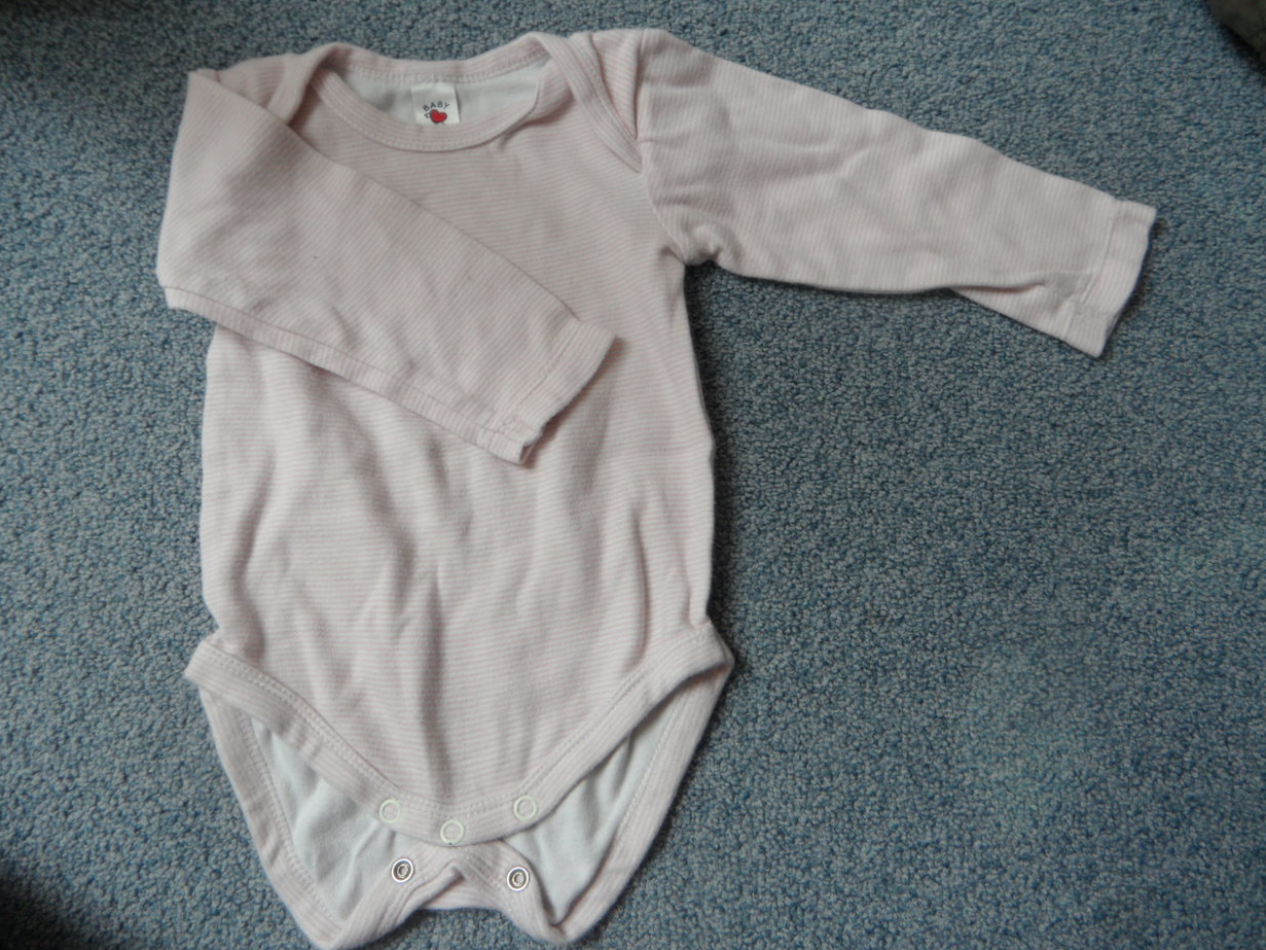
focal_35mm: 26
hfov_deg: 67.3
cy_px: 488
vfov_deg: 53.0
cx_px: 652
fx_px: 951
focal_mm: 4.1
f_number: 2.9
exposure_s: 1/45
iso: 80
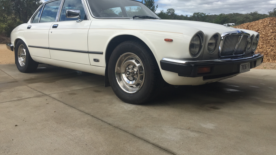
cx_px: 138
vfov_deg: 36.4
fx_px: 234
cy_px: 54
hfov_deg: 61.0
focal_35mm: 32
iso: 32
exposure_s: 1/2326
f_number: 2.2
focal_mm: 4.15
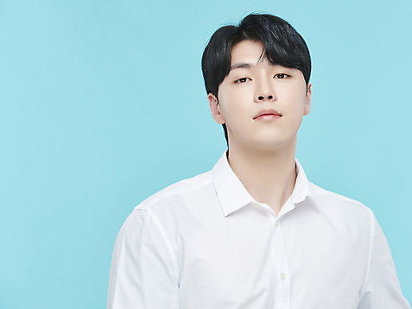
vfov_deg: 9.1
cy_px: 148
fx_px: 1941
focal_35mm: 163
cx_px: 237
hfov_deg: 12.1
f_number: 8
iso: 64
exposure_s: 1/125
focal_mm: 135
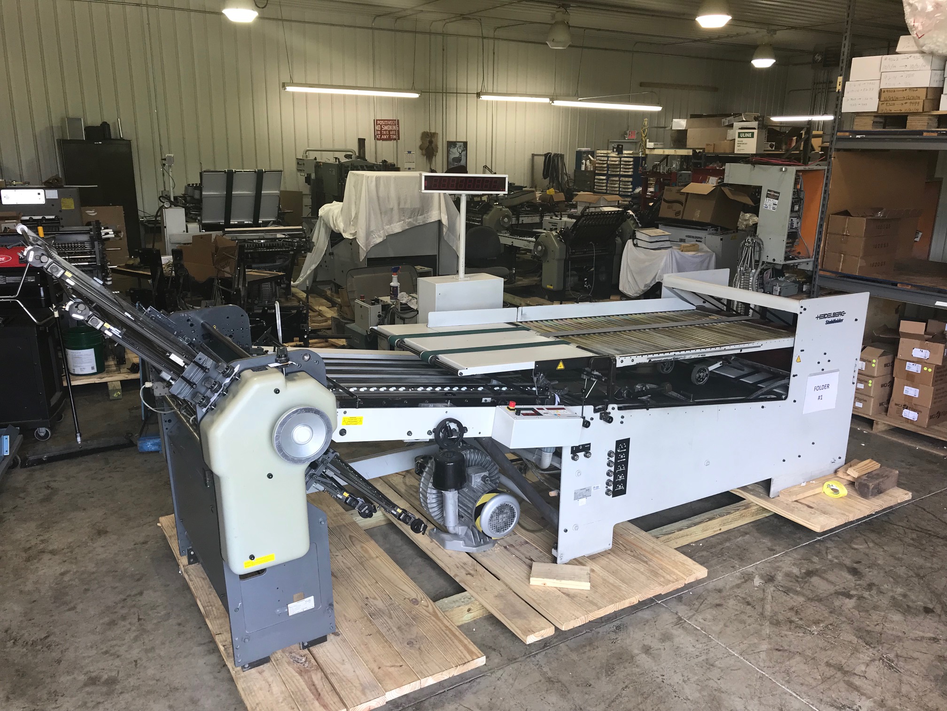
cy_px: 356
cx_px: 474
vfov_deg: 49.7
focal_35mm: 28
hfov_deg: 63.4
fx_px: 766
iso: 25
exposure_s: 1/60
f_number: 1.8
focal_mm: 3.99
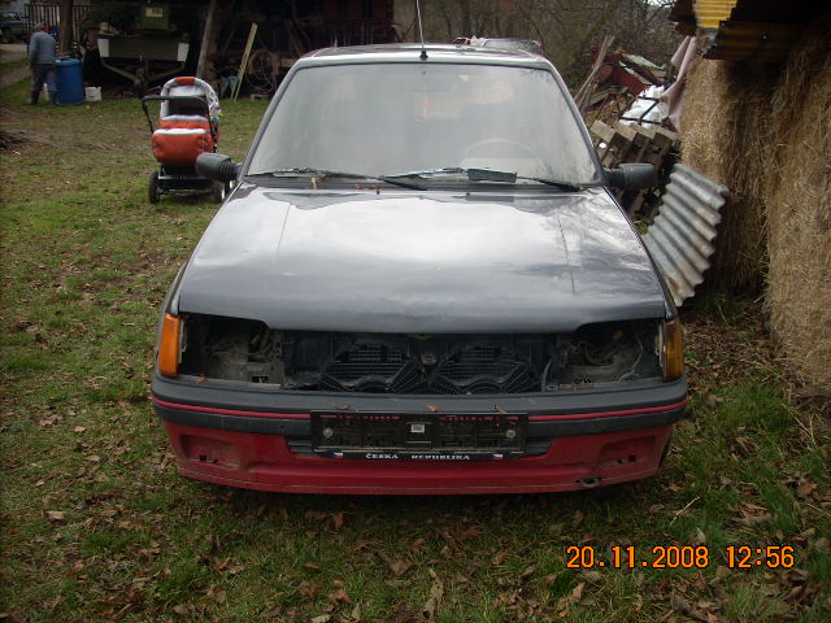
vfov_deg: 38.7
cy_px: 312
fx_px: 888
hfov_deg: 50.1
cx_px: 416
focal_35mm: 37
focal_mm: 6.2
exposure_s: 1/57.5
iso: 64
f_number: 2.8
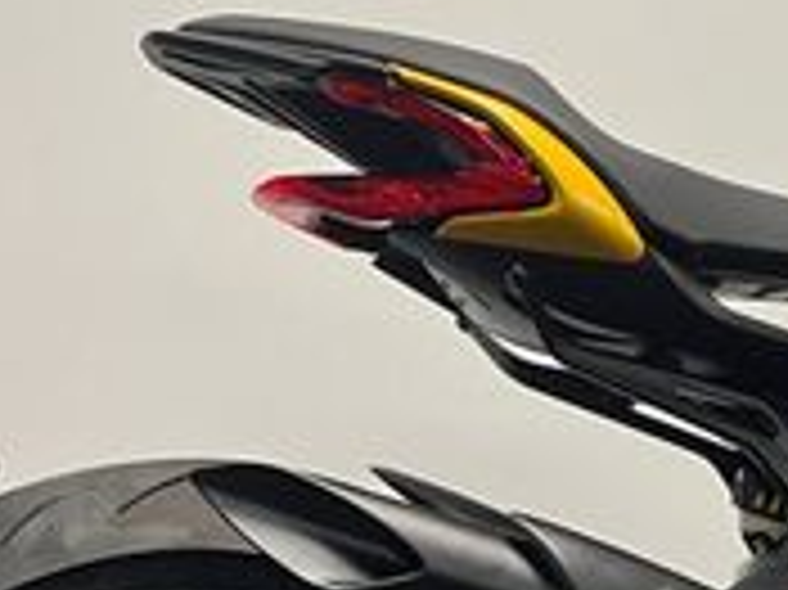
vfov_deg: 15.3
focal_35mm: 95
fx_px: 2161
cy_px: 576
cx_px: 851
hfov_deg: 19.8
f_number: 1.6
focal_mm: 5.1
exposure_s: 1/50
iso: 100
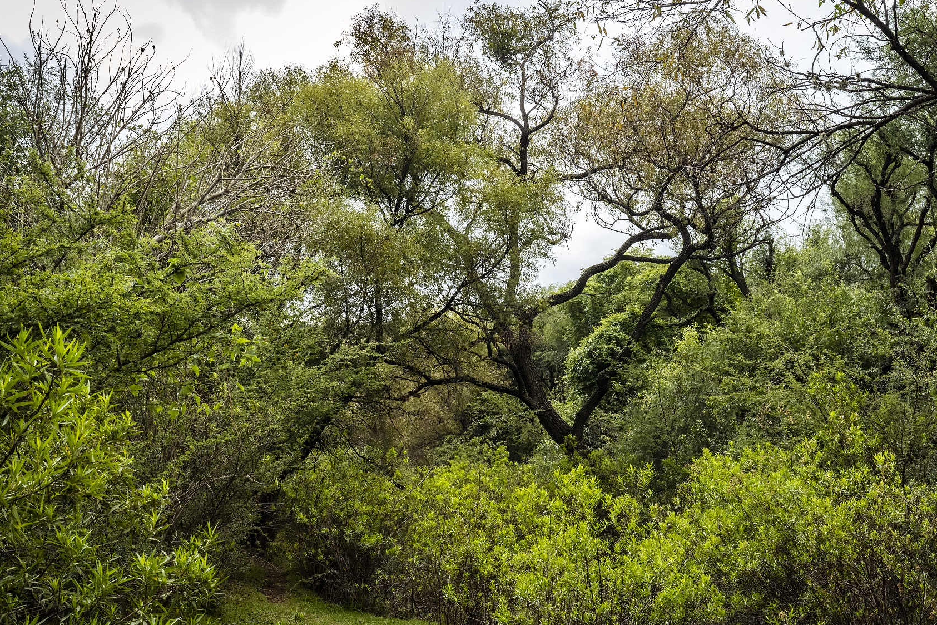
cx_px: 571
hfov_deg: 40.1
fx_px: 1275
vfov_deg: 27.5
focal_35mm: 49
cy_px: 304
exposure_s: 1/80
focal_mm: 40
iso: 800
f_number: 14
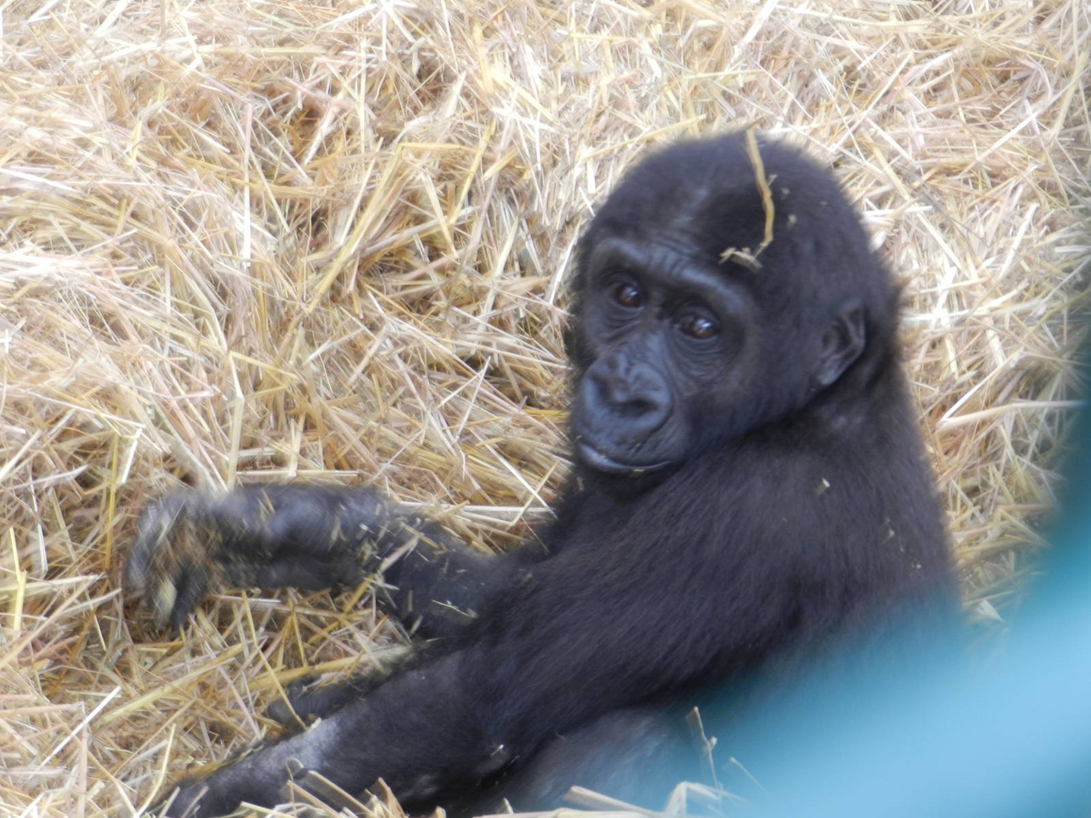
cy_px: 409
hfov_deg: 15.2
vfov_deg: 11.4
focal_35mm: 130
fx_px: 4097
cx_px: 546
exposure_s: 1/40
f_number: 5
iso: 180
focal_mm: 23.1
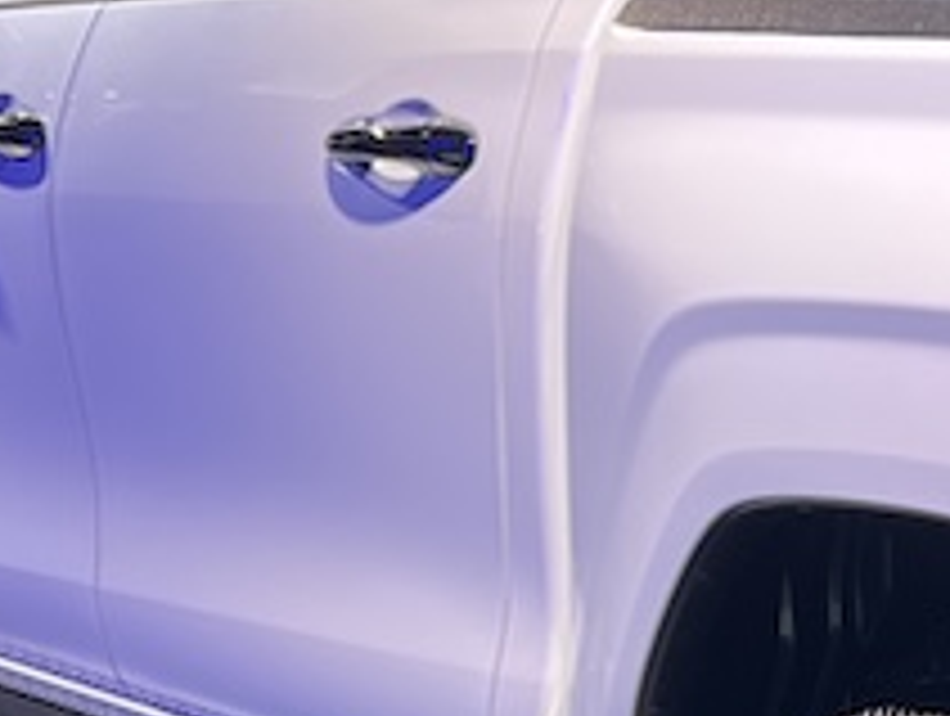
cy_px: 522
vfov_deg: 12.1
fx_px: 3381
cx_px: 1373
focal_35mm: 123
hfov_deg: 15.0
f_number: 1.5
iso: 64
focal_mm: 5.7
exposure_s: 1/105
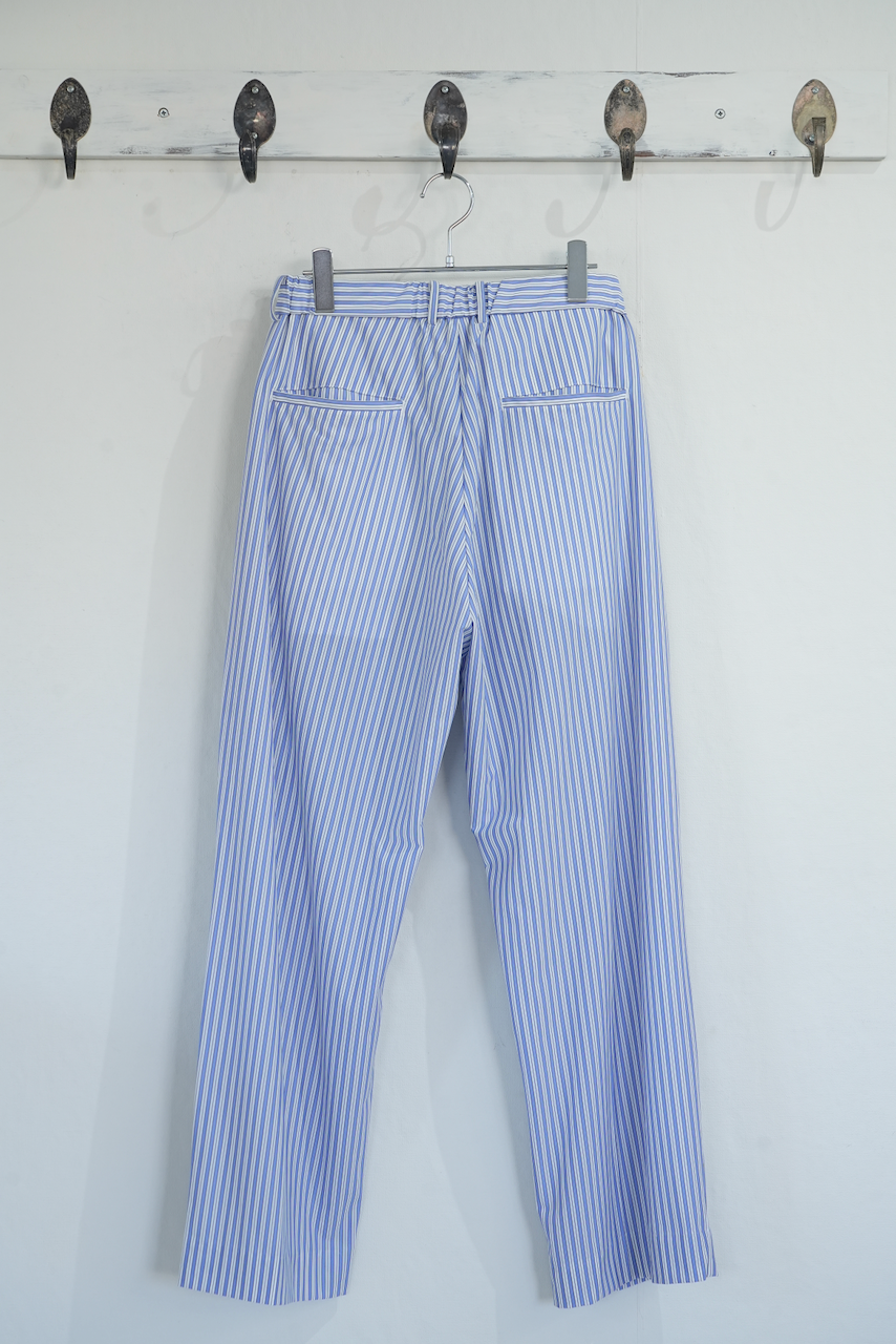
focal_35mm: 63
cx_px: 448
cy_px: 672
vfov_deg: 31.9
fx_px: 2351
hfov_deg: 21.6
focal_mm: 63
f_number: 8
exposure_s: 1/50
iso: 800
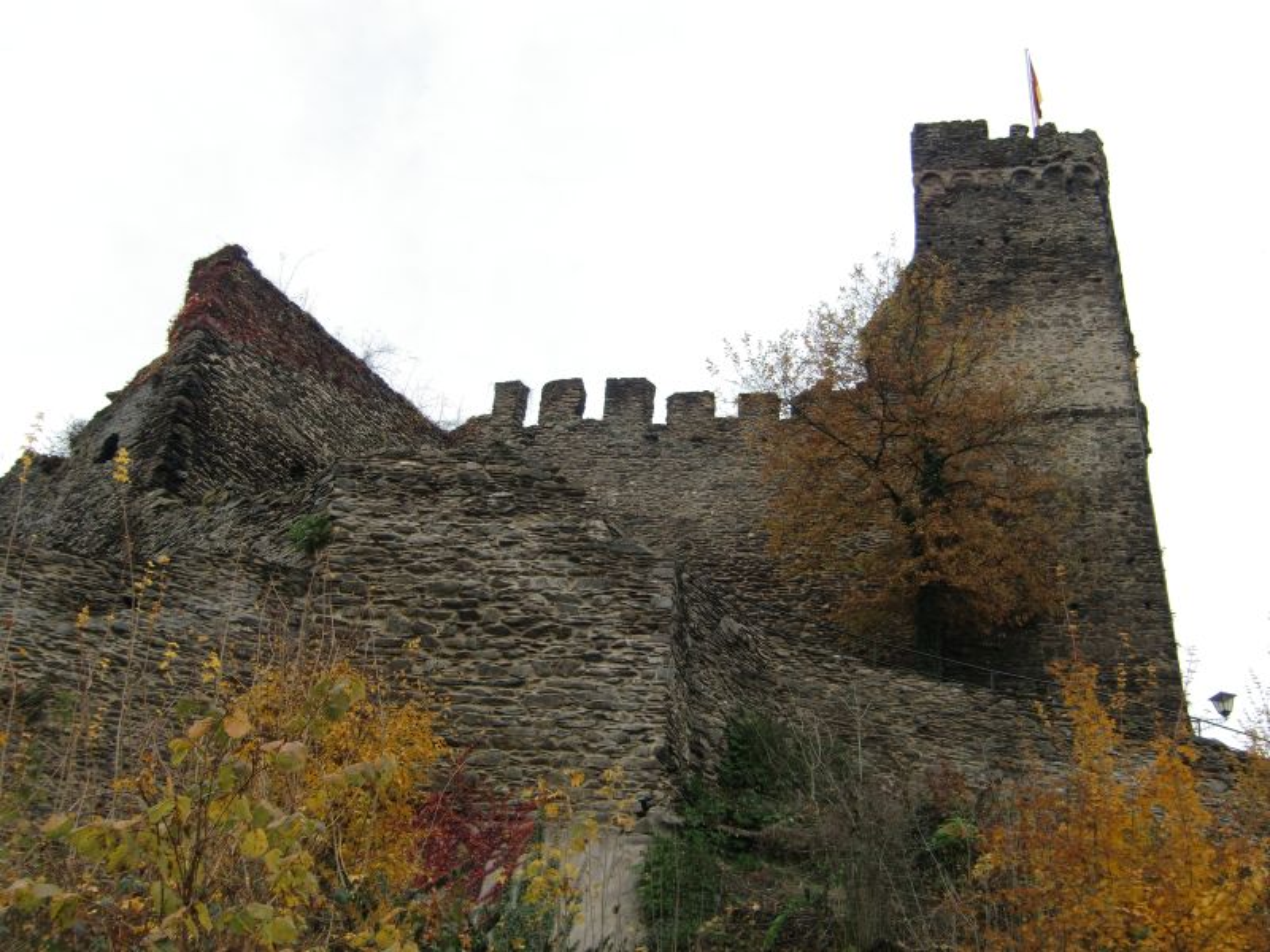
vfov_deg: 36.0
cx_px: 635
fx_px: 1468
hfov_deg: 46.8
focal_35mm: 40
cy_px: 476
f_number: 3.8
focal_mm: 7.1
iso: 64
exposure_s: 1/200
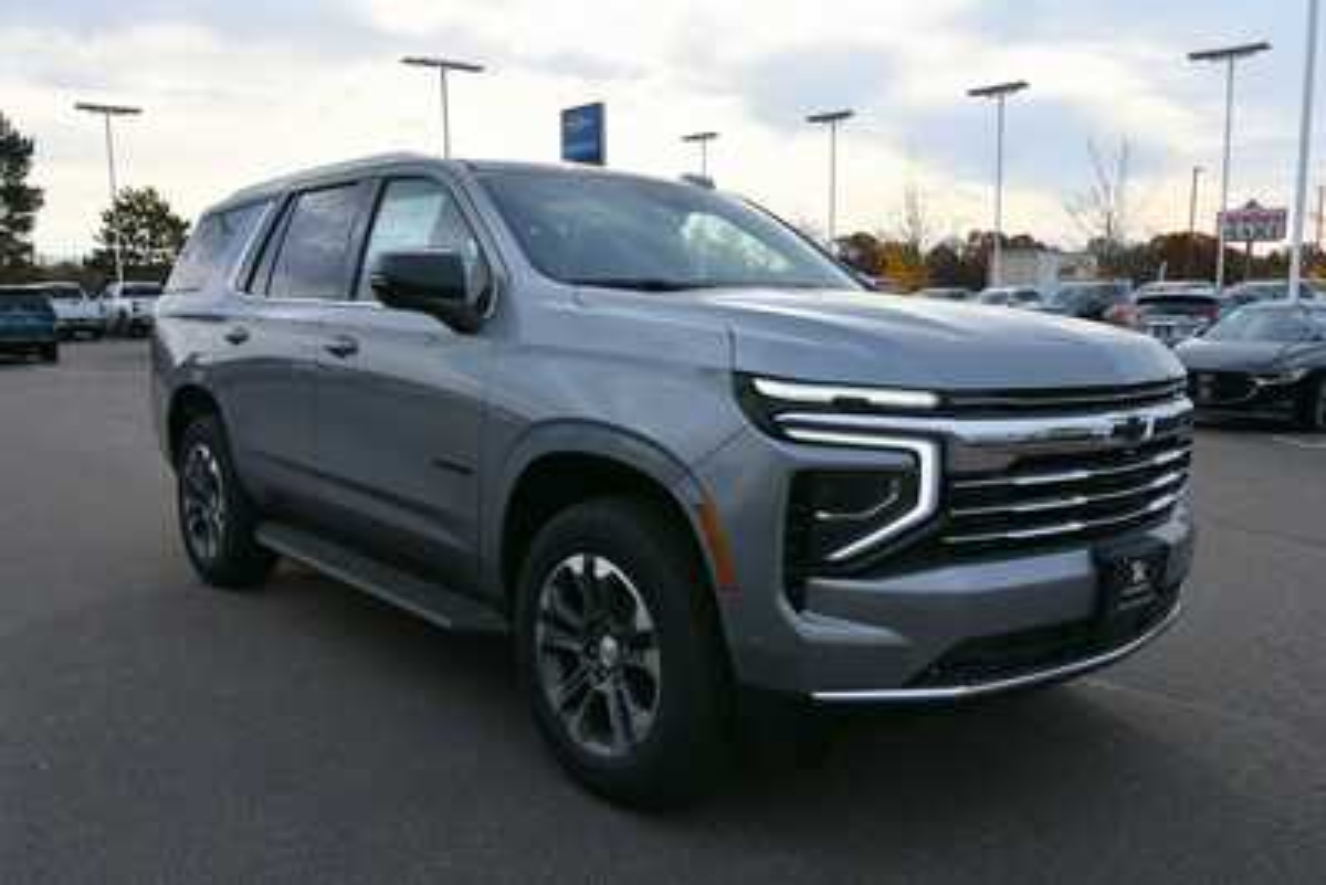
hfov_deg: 61.9
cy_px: 442
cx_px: 663
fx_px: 1105
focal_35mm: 30
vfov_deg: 43.6
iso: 180
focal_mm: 20
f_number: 8
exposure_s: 1/250
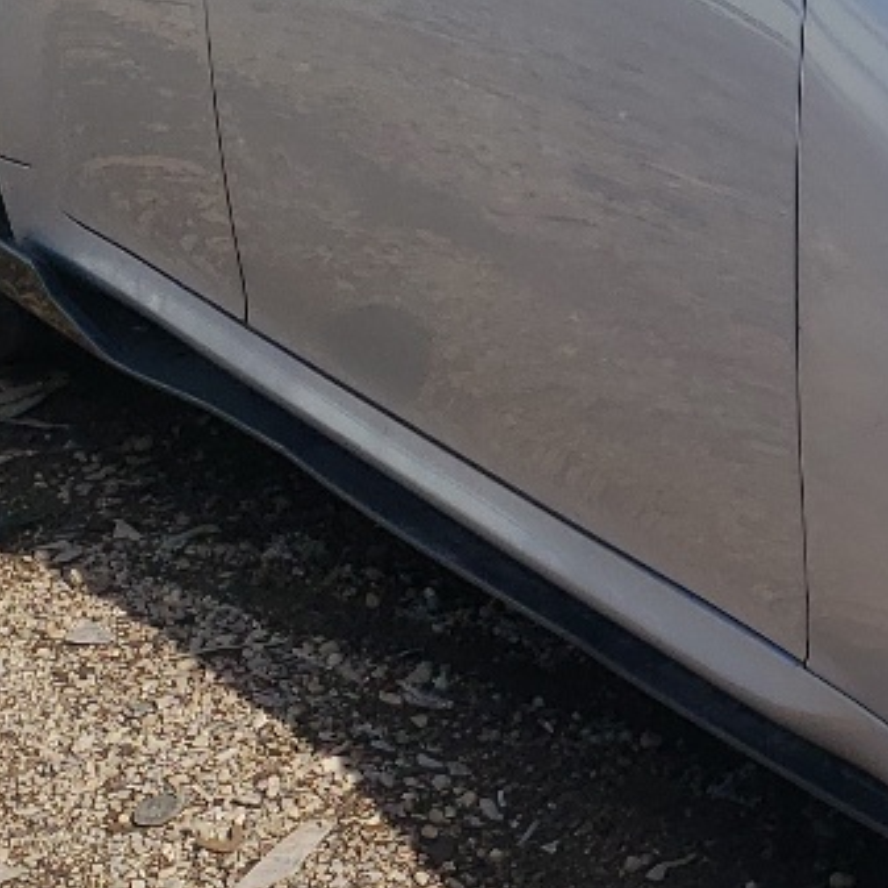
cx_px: 1489
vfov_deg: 16.0
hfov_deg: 14.4
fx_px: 3163
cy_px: 311
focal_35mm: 109
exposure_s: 1/3333
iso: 50
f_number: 1.5
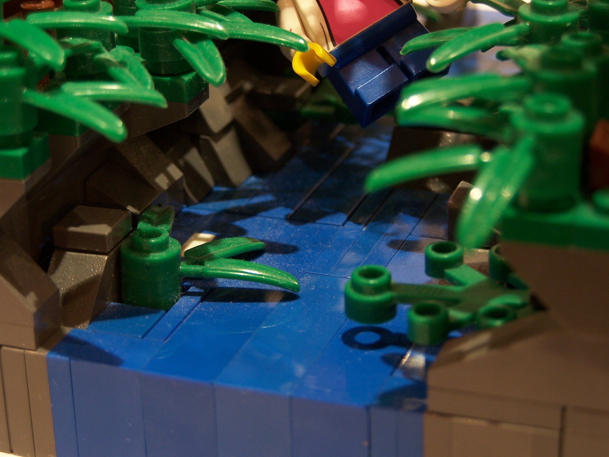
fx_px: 1654
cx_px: 304
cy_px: 228
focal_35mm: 94
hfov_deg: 20.9
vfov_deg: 15.7
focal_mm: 15.6
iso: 80
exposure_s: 1/3
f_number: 3.2
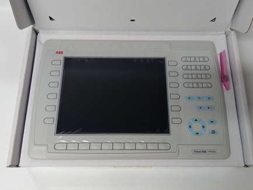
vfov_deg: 45.4
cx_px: 132
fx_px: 227
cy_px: 83
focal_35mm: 31
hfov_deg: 58.3
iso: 182
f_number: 2
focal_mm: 3.79
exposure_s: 1/33
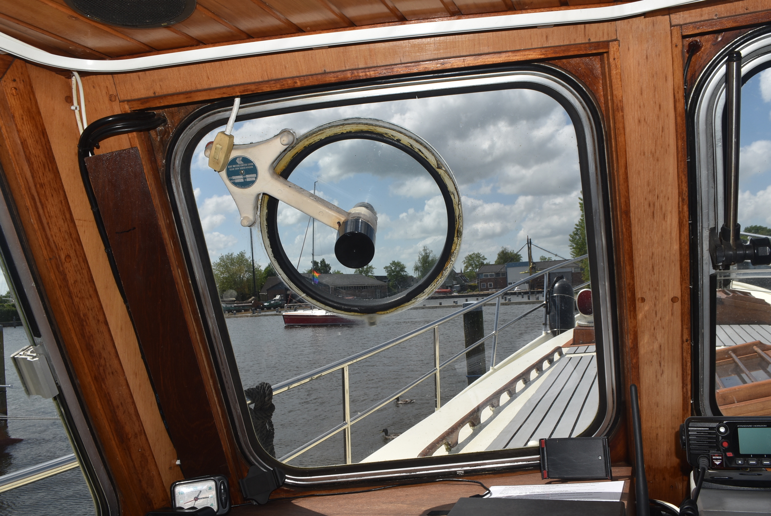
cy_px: 258
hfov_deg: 67.3
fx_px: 579
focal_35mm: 27
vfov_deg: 48.0
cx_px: 386
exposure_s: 1/200
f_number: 11
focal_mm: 18
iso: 100
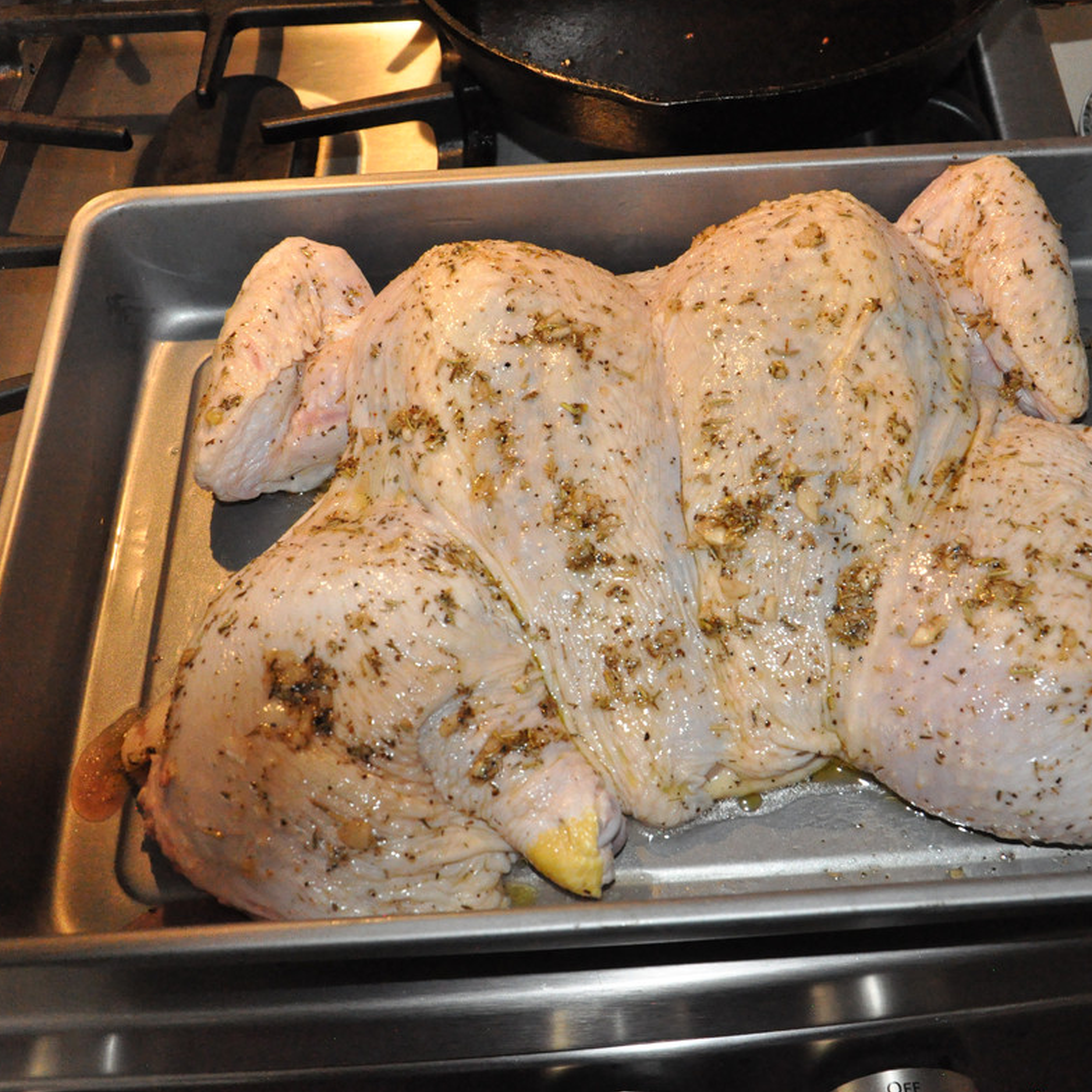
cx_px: 662
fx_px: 1535
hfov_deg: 39.0
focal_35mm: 43
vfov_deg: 39.2
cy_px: 536
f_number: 5.6
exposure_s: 1/60
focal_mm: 22
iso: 3200
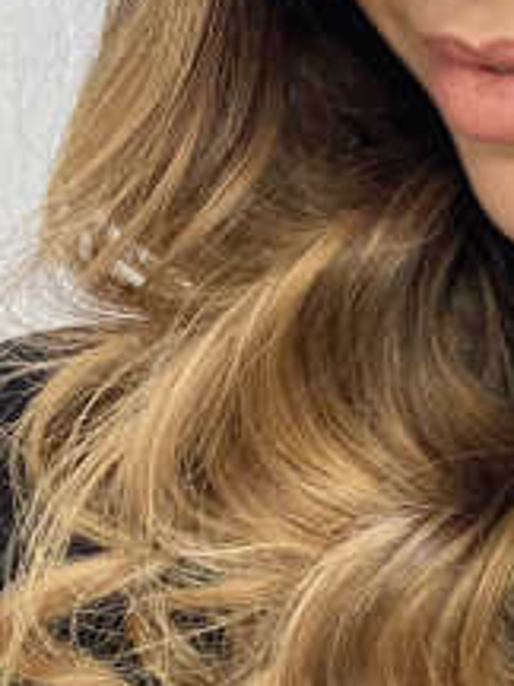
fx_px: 2396
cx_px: 625
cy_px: 446
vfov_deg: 16.3
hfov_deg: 12.0
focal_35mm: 121
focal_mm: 3.99
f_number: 1.8
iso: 320
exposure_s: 1/33
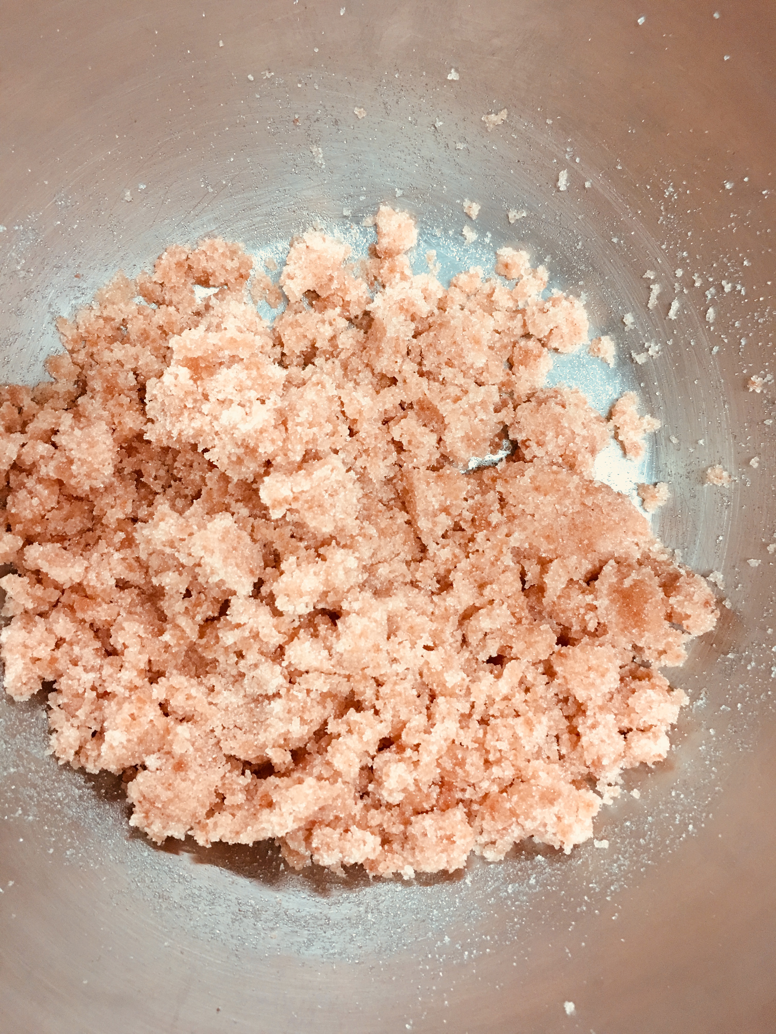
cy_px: 517
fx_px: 867
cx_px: 388
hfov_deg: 48.2
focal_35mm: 29
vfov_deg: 61.7
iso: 80
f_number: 2.2
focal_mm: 4.15
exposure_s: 1/17
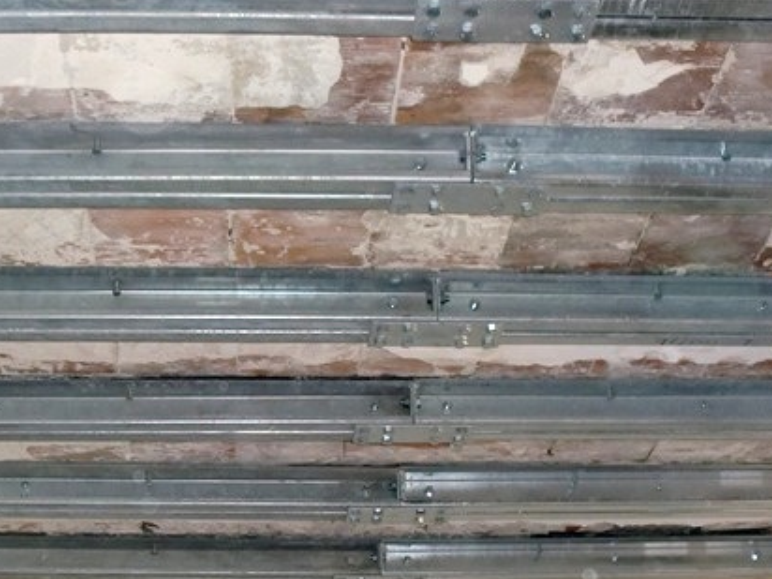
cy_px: 423
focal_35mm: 68
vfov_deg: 21.5
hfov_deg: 28.5
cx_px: 289
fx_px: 1517
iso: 200
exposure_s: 1/60
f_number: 3.1
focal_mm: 6.3
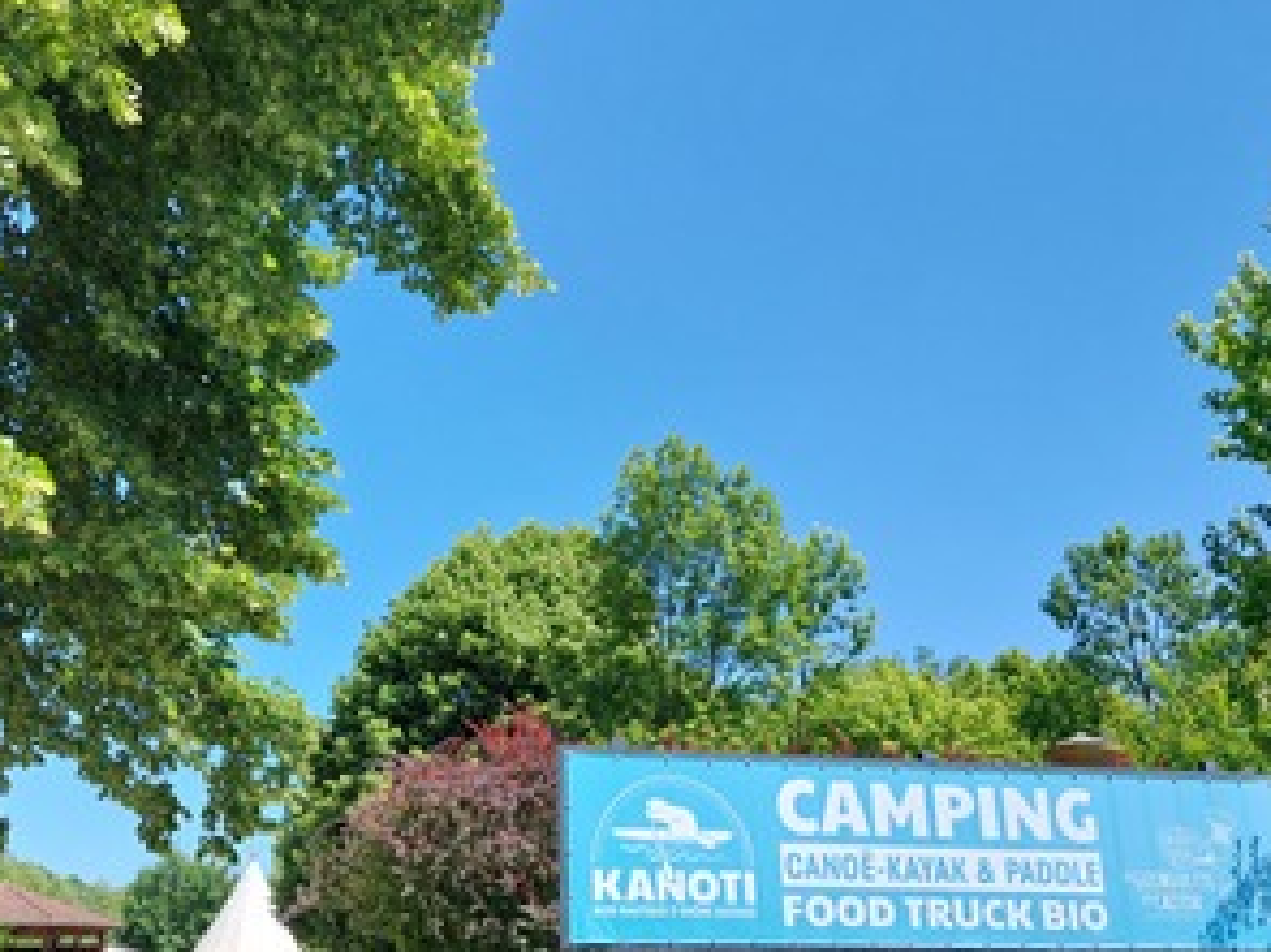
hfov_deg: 54.8
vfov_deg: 42.6
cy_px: 590
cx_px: 489
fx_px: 1211
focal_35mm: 33
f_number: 1.8
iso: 40
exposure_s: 1/949
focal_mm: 5.23
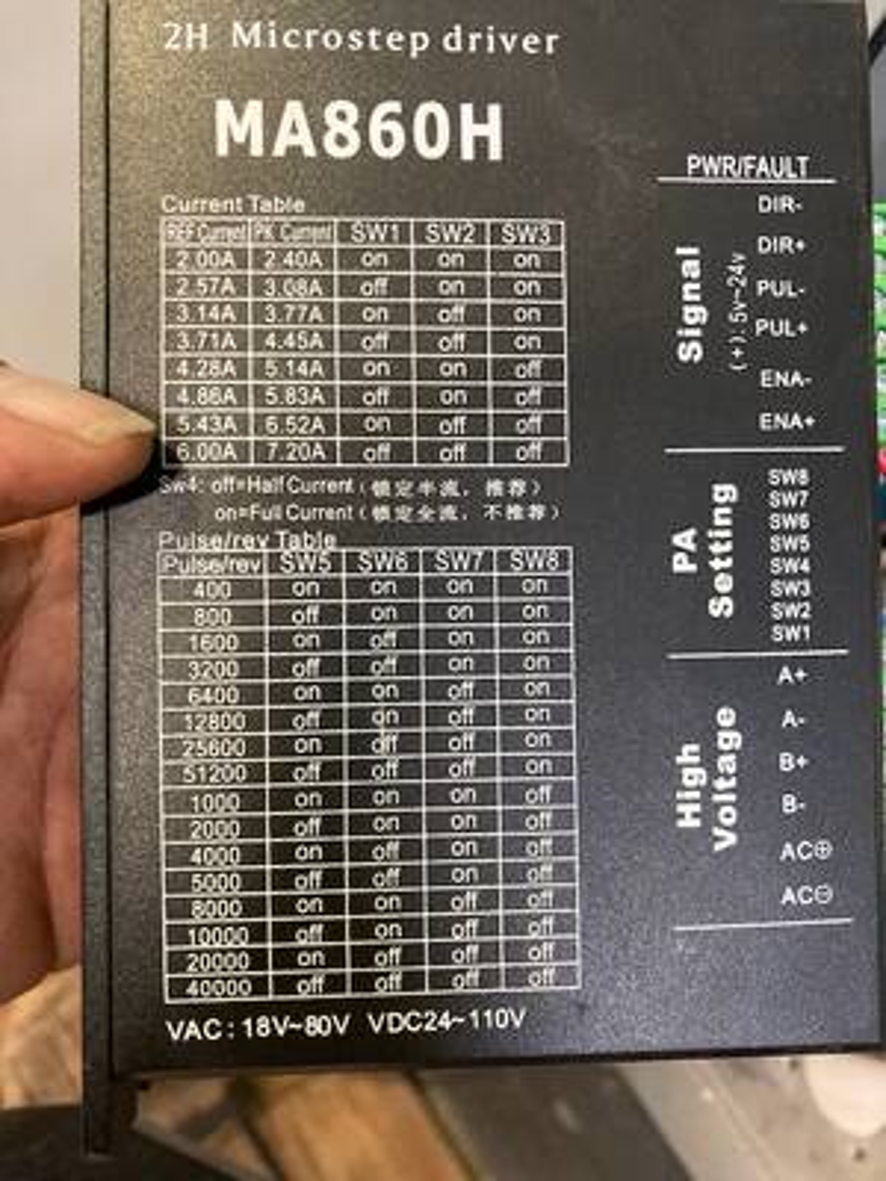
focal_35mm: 28
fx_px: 956
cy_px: 590
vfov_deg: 63.4
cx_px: 443
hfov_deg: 49.7
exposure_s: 1/40
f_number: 1.8
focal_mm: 3.99
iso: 320
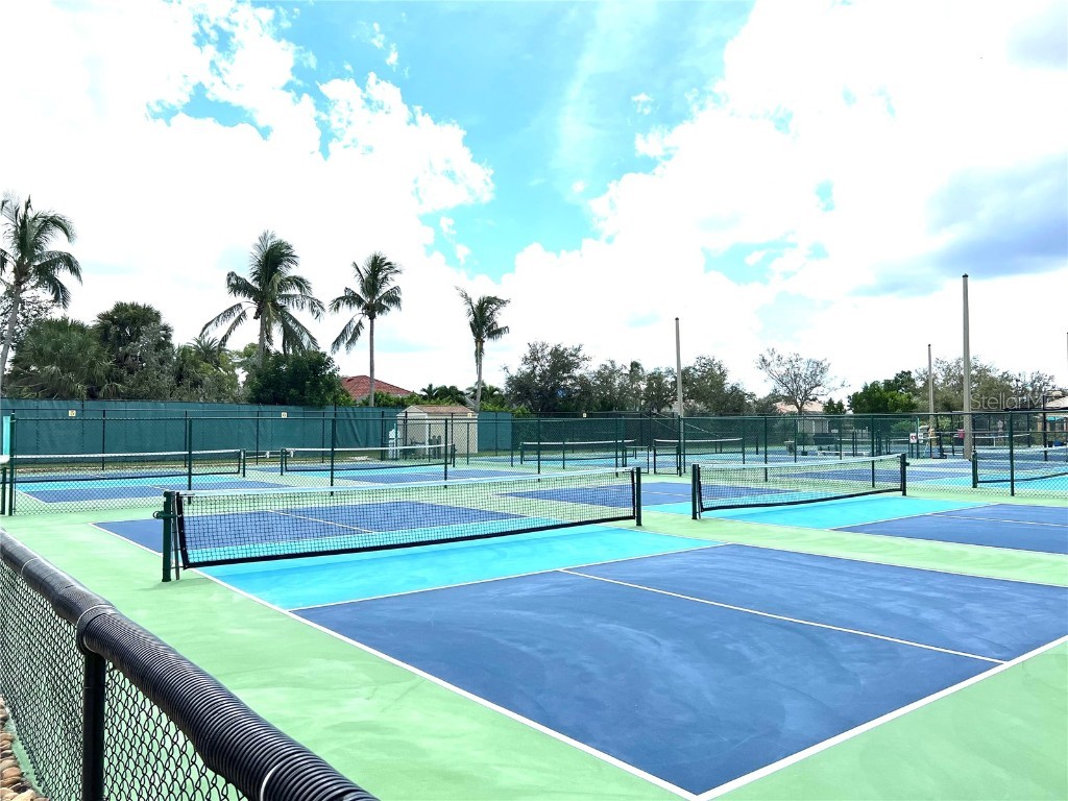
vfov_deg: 53.1
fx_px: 802
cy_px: 400
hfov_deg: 67.3
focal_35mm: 26
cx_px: 534
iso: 50
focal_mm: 5.7
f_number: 1.5
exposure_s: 1/10309
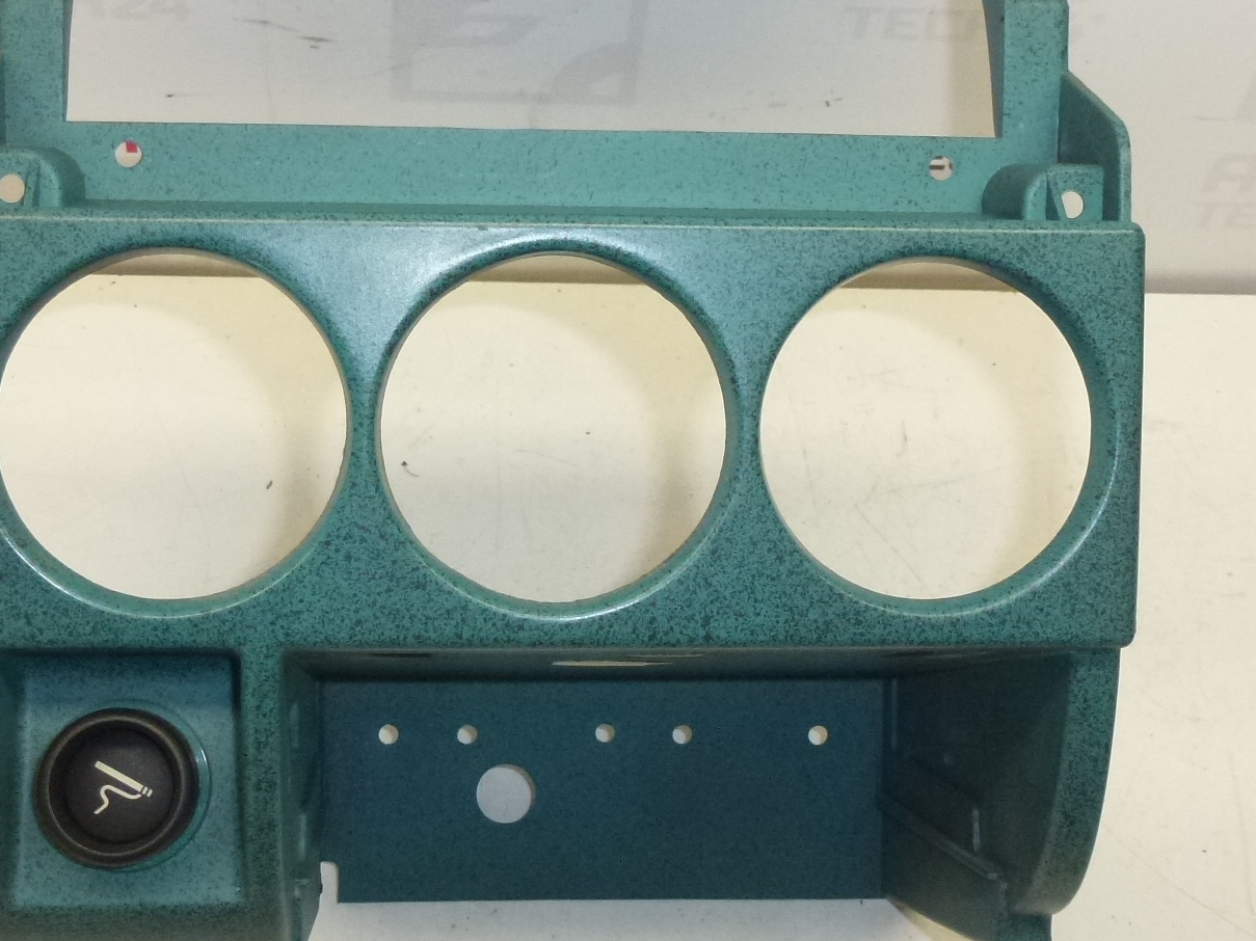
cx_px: 588
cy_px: 355
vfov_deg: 24.0
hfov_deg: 31.7
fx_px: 2213
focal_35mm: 61
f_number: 3.7
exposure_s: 1/250
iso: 400
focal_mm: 6.4
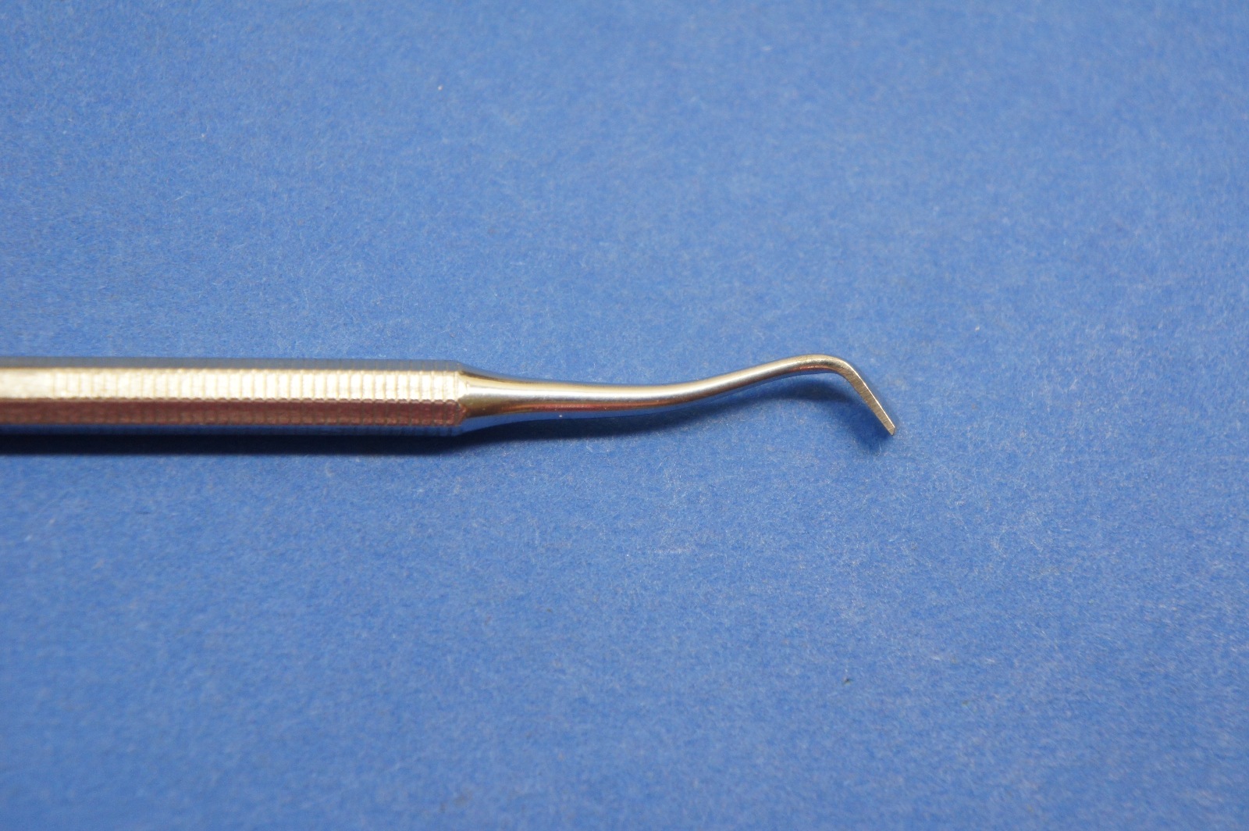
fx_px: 2860
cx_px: 624
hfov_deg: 24.6
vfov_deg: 16.5
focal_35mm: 82
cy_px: 416
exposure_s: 1/100
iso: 800
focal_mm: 55
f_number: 5.6
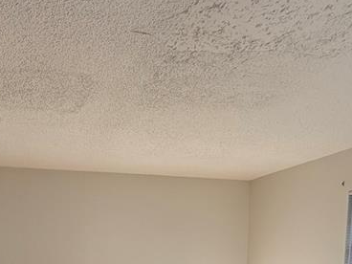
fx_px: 397
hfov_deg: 47.8
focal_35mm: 39
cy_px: 302
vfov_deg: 31.8
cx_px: 154
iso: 64
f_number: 2.2
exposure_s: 1/232
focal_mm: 2.22
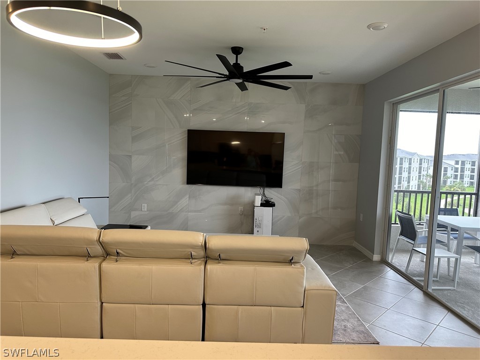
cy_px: 180
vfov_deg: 56.8
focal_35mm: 24
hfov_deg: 71.6
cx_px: 240
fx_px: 333
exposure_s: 1/120
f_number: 1.78
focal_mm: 6.86
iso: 160
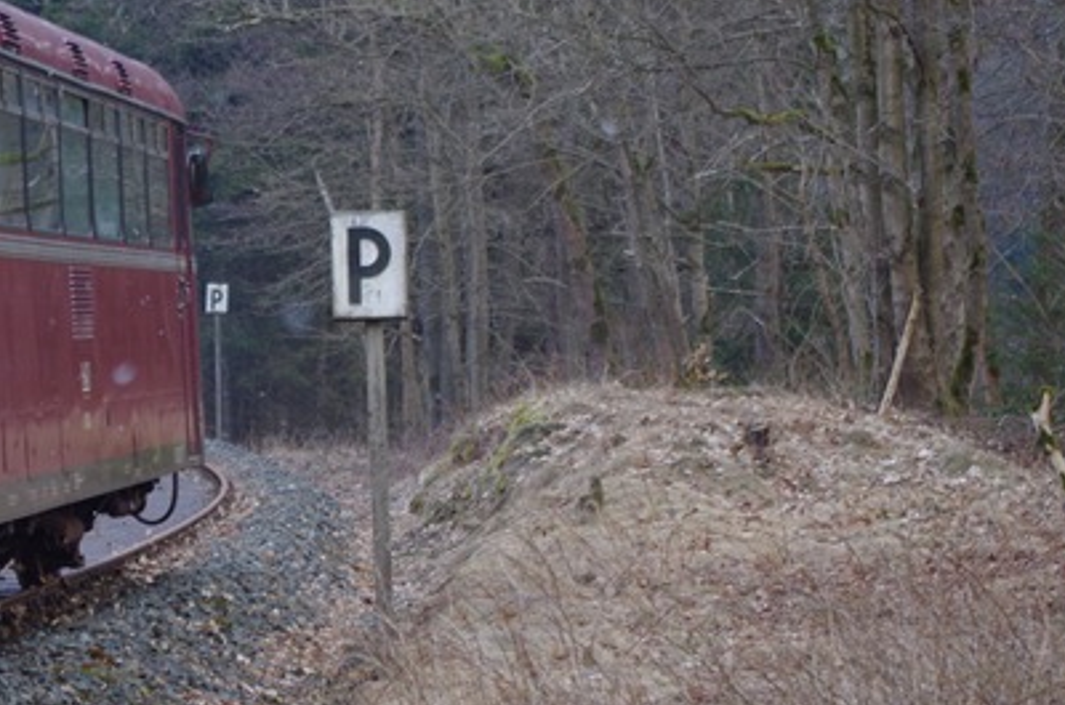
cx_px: 40
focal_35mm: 164
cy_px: 404
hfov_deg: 12.4
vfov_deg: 8.3
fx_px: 4842
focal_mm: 55
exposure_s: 1/160
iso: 400
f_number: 5.6
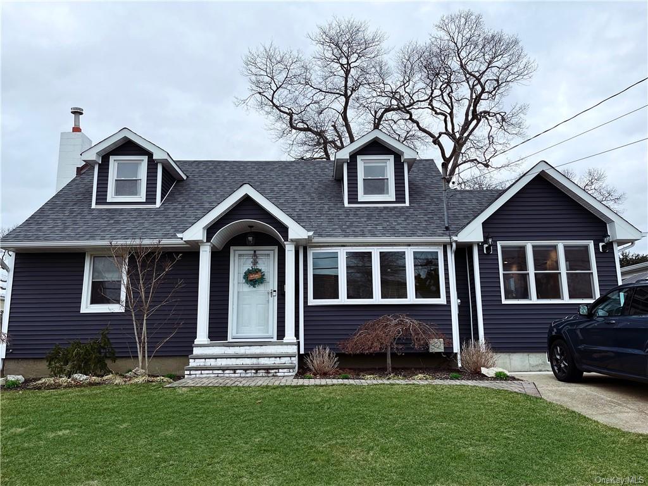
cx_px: 324
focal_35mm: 26
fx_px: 487
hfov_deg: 67.3
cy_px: 243
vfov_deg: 53.1
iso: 50
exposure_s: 1/422
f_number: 1.6
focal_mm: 5.1
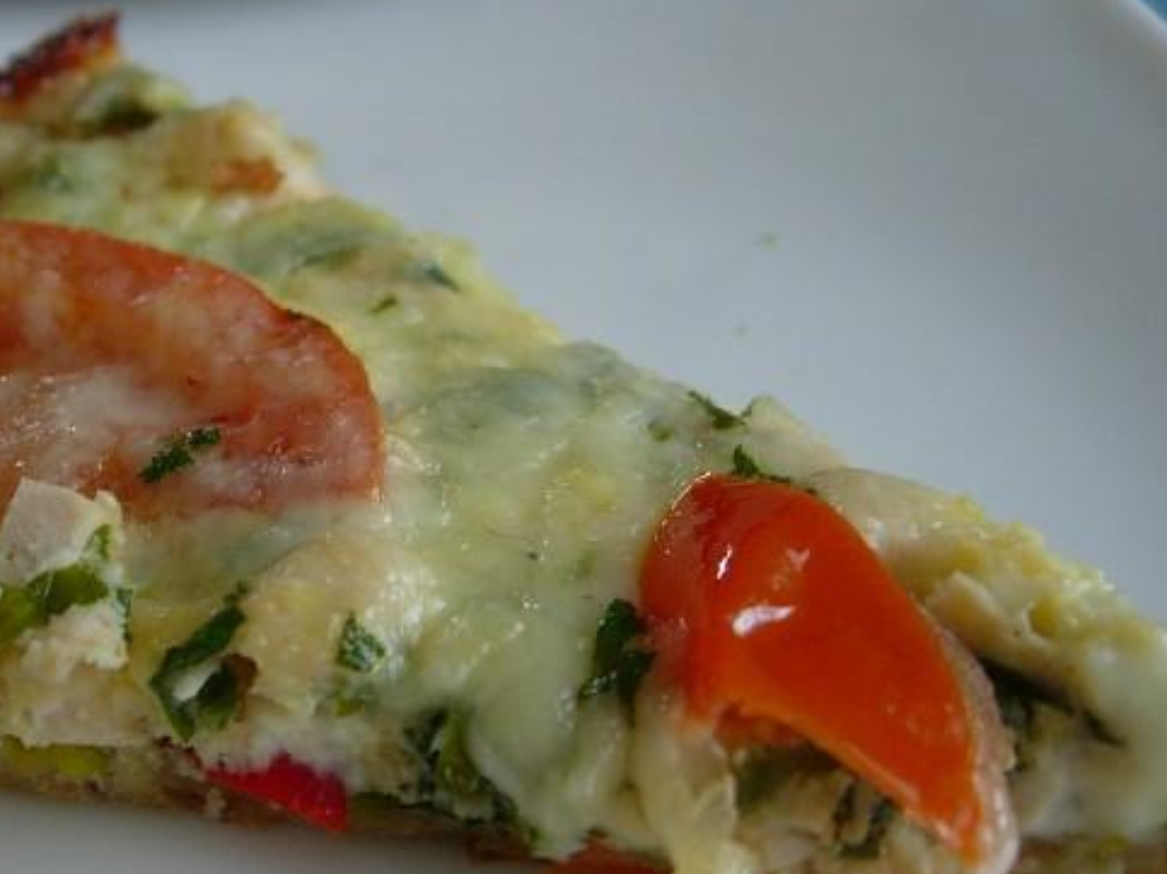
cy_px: 435
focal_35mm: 63
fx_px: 2123
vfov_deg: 23.3
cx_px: 326
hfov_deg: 30.3
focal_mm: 7.8
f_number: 2.8
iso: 97
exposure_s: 1/32
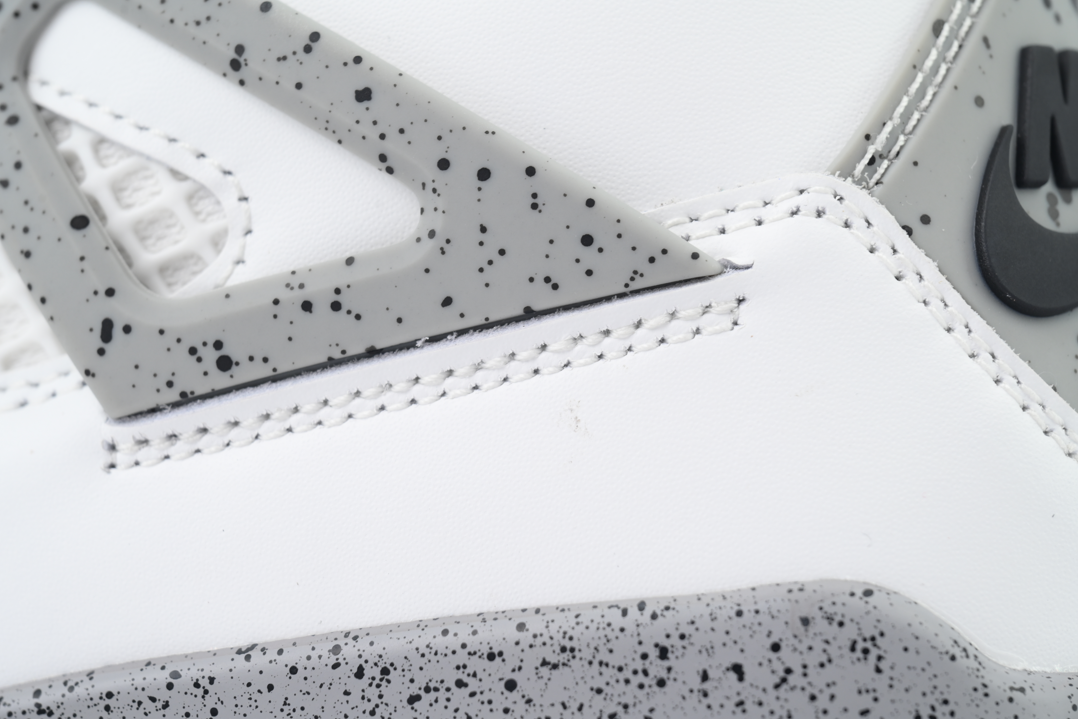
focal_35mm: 116
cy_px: 359
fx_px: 3473
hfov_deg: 17.6
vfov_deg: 11.8
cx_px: 536
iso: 400
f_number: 10
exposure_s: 1/100
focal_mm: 115
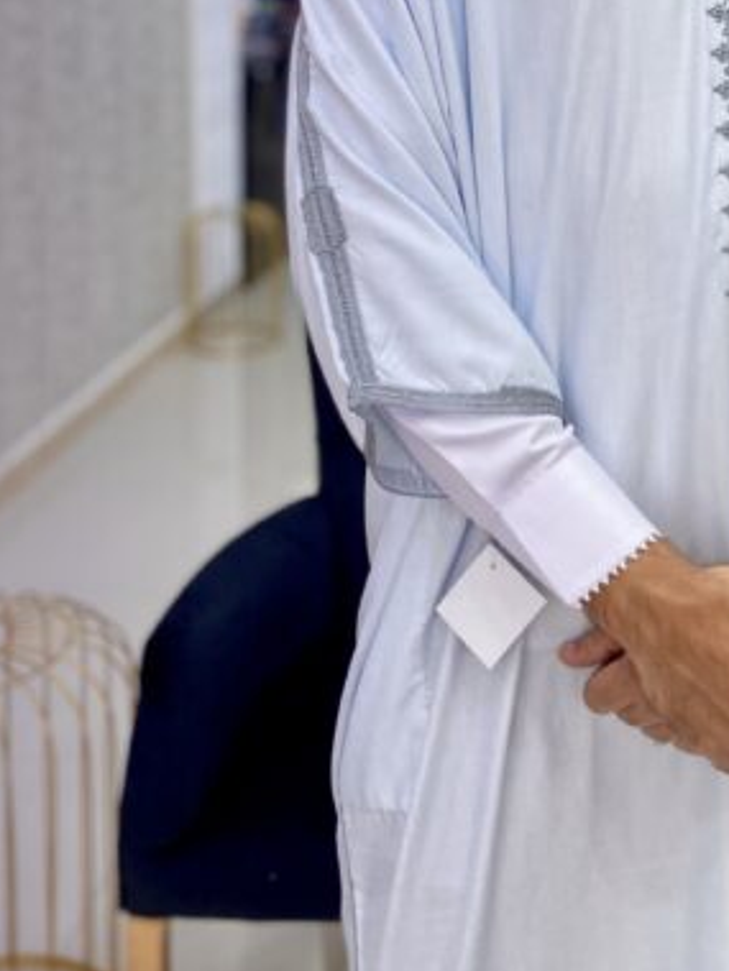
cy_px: 123
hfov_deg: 27.0
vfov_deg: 35.0
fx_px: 1460
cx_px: 662
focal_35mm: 52
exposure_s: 1/377
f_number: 1.8
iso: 32
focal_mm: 4.25
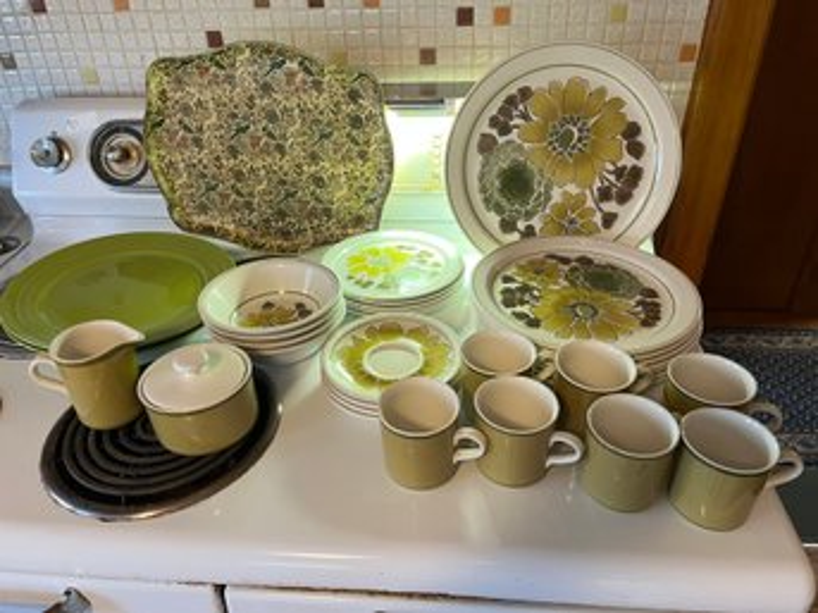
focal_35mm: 26
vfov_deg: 53.0
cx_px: 409
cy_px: 306
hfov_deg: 67.3
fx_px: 614
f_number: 1.6
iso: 250
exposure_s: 1/60
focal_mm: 5.1
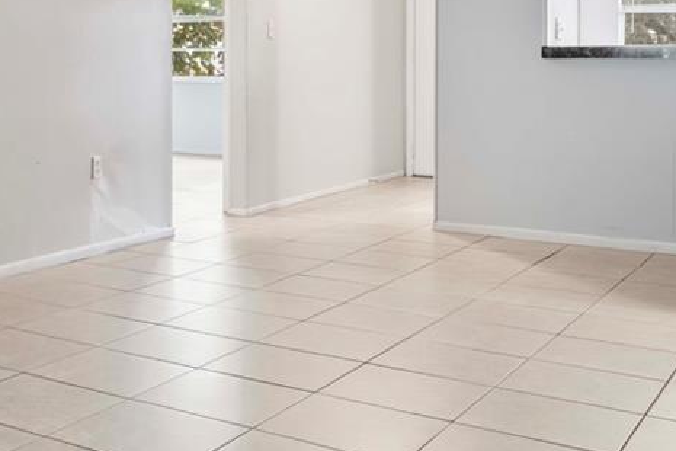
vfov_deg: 24.1
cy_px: 67
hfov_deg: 33.5
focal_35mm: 55
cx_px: 19
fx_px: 1033
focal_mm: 16
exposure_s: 4
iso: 200
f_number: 9
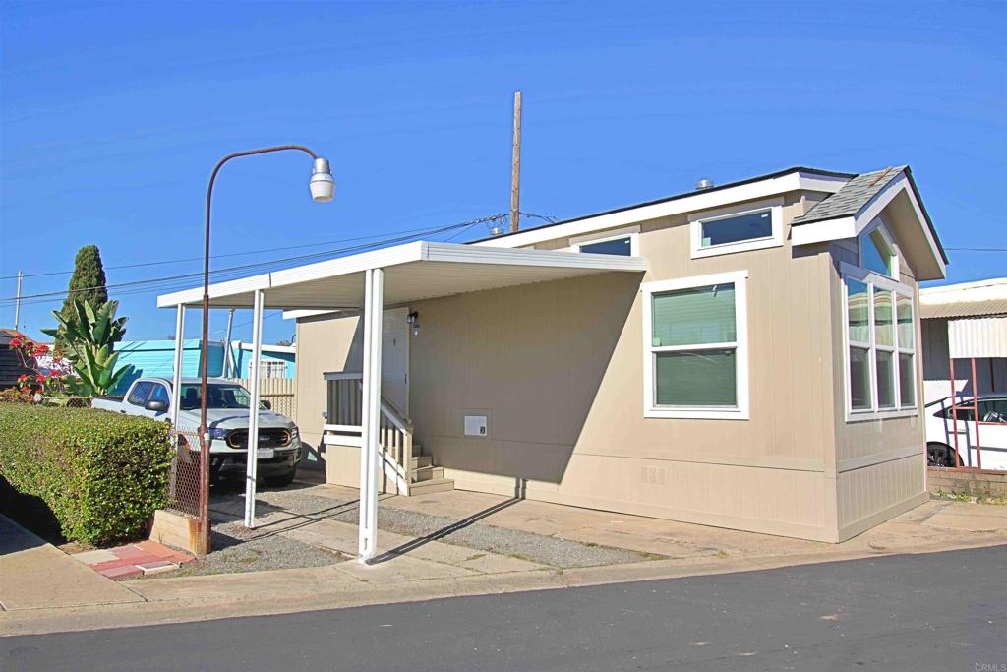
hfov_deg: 73.7
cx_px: 504
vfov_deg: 53.1
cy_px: 336
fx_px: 671
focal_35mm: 24
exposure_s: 1/320
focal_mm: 16
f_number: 9
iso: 100
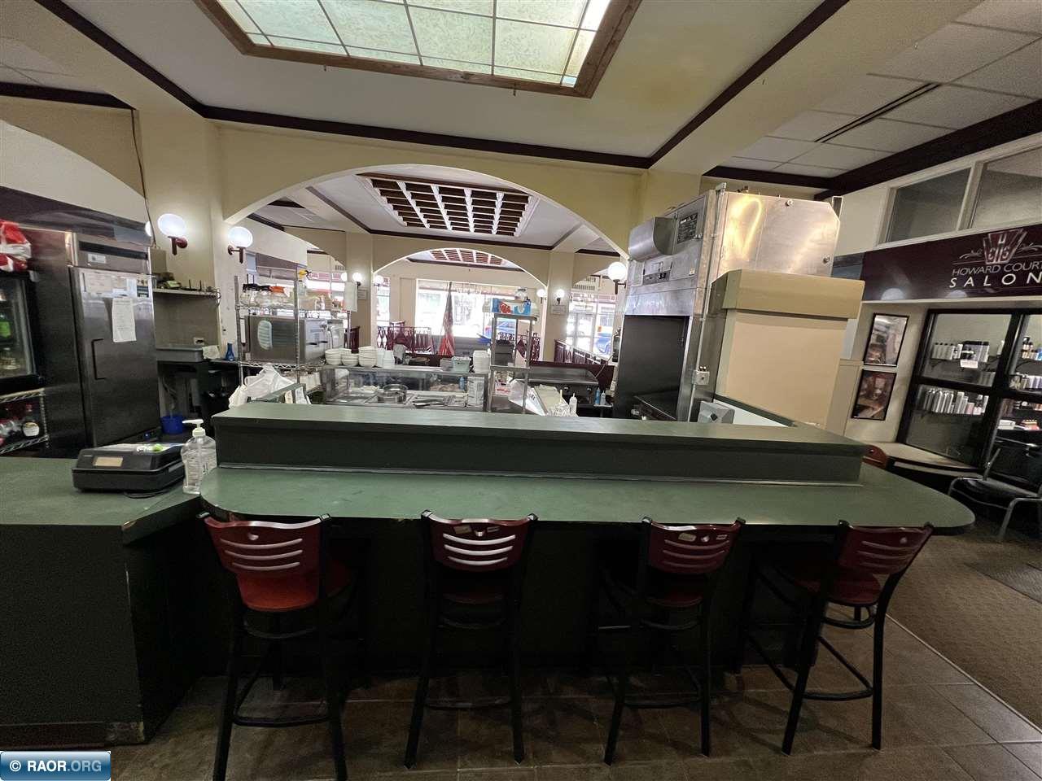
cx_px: 521
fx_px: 391
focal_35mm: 13
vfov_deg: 89.9
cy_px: 390
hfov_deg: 106.2
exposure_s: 1/60
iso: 320
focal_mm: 1.57
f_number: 1.8
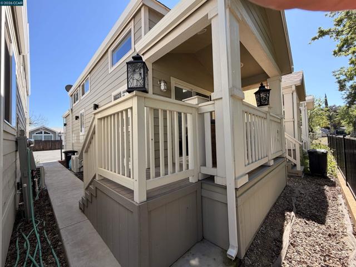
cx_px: 178
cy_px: 134
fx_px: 144
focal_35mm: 14
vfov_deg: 85.7
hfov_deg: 102.1
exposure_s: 1/502
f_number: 2.2
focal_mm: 2.22
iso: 40
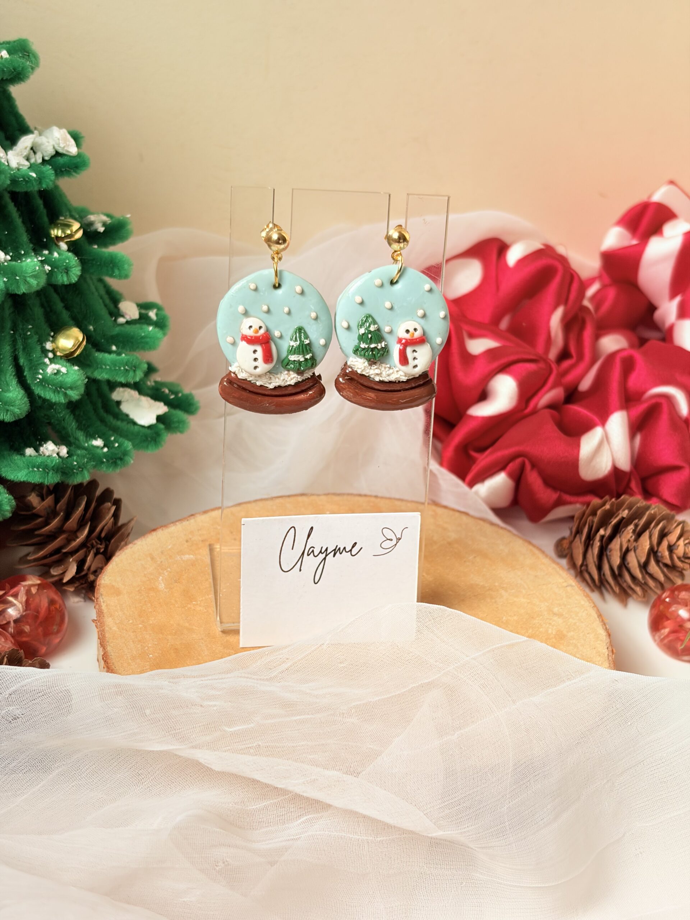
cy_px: 460
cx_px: 345
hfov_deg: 28.0
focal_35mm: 52
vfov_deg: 36.8
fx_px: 1382
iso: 50
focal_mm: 5.96
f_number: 1.6
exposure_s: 1/576
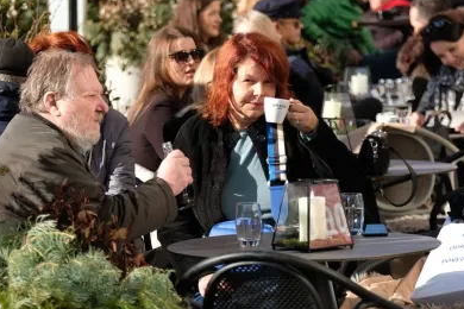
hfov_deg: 7.4
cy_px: 165
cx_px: 256
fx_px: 3570
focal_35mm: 277
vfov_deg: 5.0
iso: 200
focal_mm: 94.5
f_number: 2.8
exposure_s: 1/1250
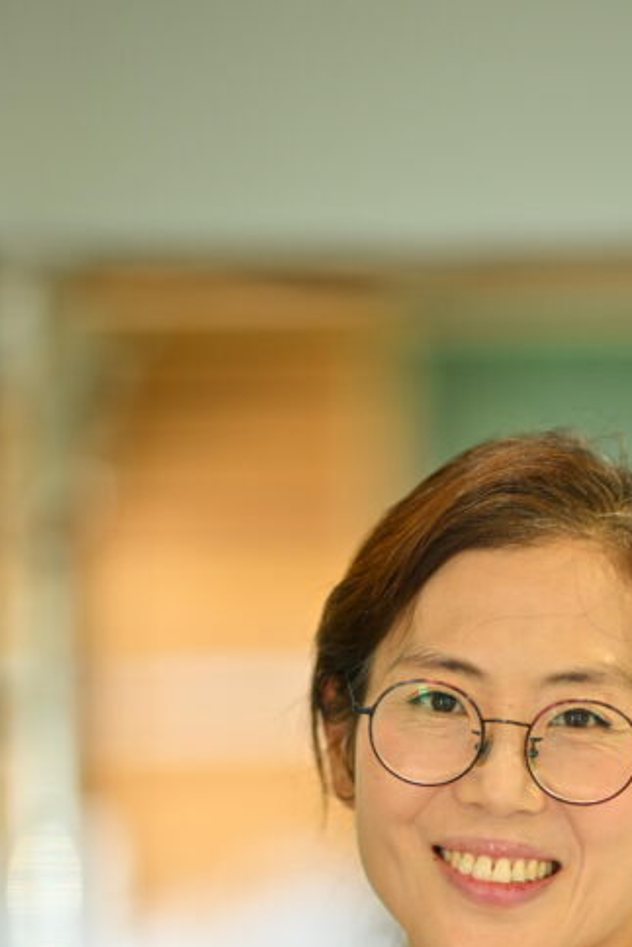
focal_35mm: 222
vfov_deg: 9.2
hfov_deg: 6.2
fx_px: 5841
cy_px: 924
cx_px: 535
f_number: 1.4
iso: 64
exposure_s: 1/80
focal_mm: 105
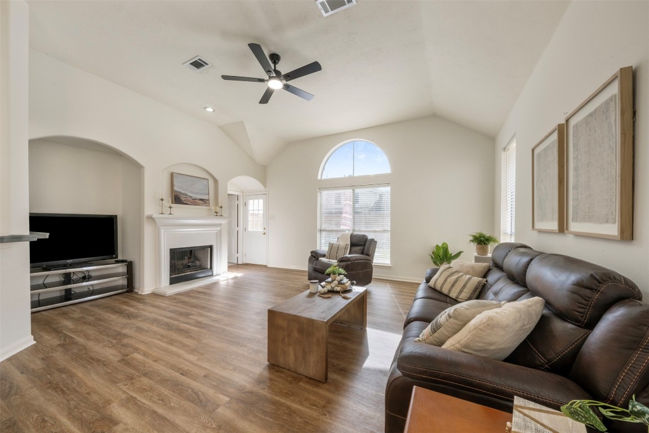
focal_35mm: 13
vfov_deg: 85.4
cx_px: 324
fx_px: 234
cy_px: 216
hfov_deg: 108.3
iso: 250
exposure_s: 1/3
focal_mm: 13
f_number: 9
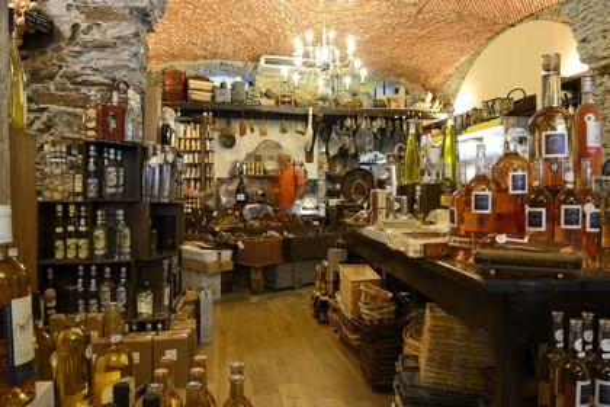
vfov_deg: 53.1
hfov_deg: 73.7
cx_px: 305
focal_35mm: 24
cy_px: 204
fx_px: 407
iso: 250
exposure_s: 2.5
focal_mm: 24
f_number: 10
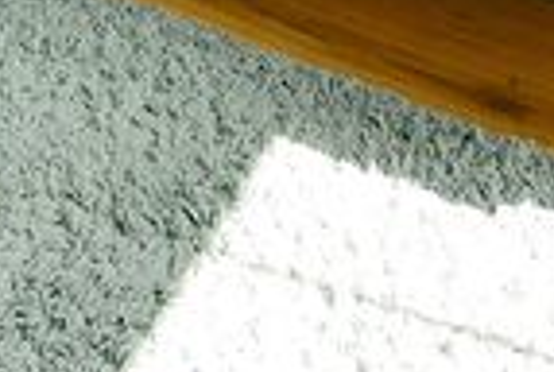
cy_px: -680
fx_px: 1542
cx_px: -174
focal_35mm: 100
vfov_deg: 10.5
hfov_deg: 18.8
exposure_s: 1/200
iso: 160
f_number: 7.1
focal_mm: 14
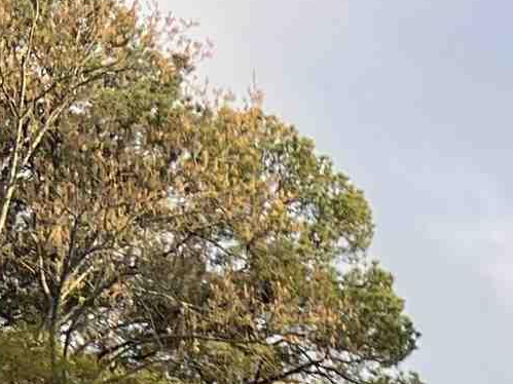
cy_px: 1102
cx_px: 875
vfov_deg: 8.1
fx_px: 2371
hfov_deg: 11.6
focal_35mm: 160
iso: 50
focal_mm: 5.7
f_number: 1.5
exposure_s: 1/658
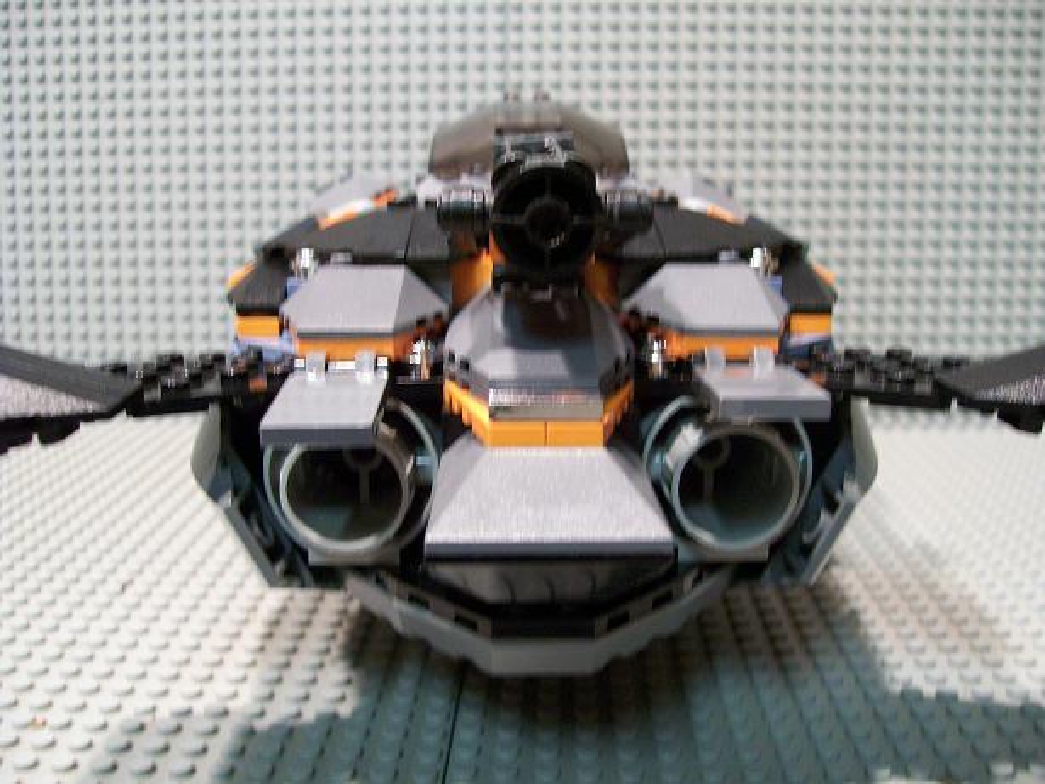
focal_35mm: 36
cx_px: 522
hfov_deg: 51.4
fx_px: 1087
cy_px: 392
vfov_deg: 39.6
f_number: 2.7
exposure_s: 1/13.2
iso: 160
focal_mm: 6
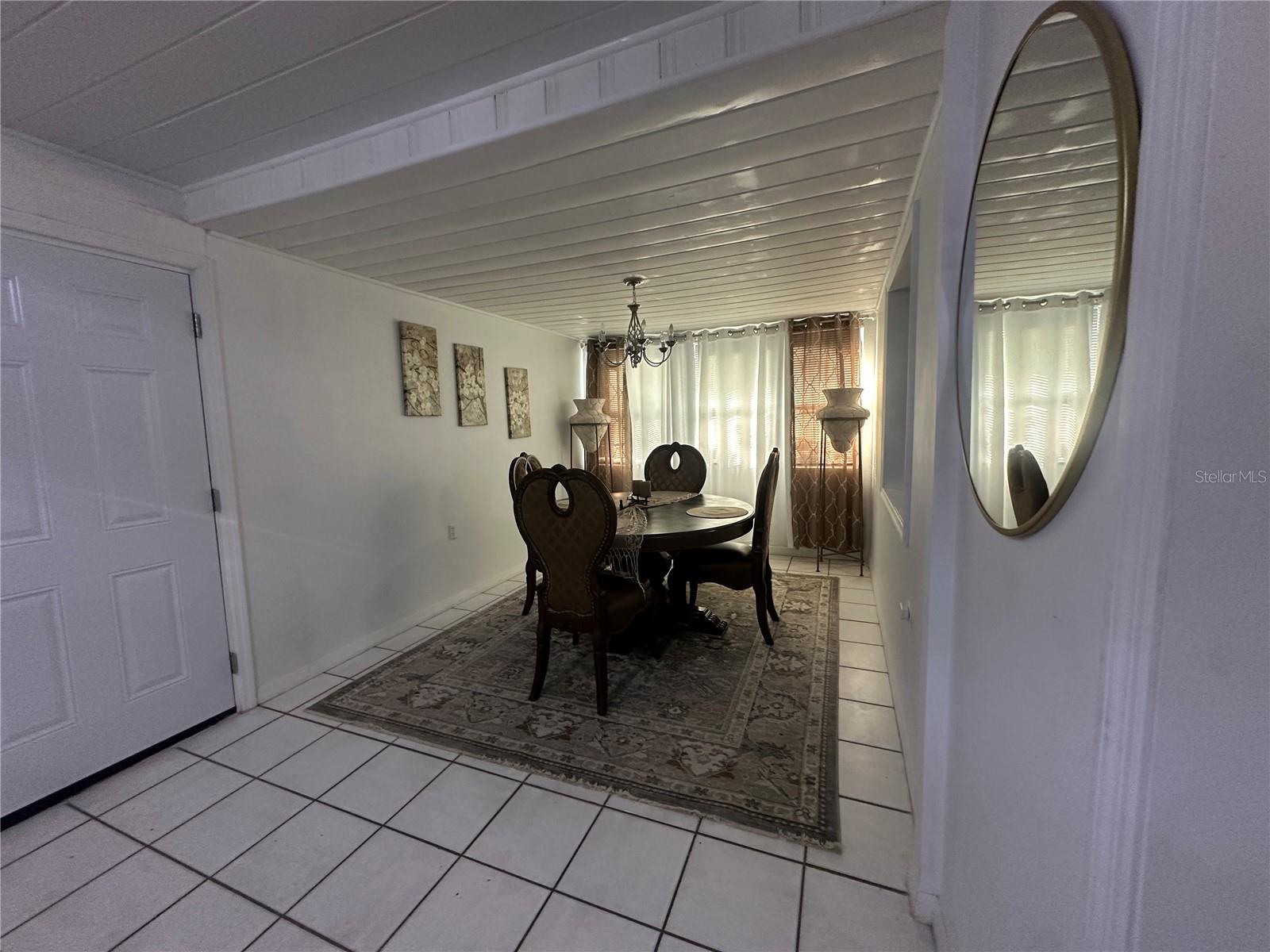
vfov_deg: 85.7
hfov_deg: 102.1
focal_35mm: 14
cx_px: 635
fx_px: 514
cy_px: 476
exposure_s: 1/60
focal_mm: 2.22
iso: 320
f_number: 2.2
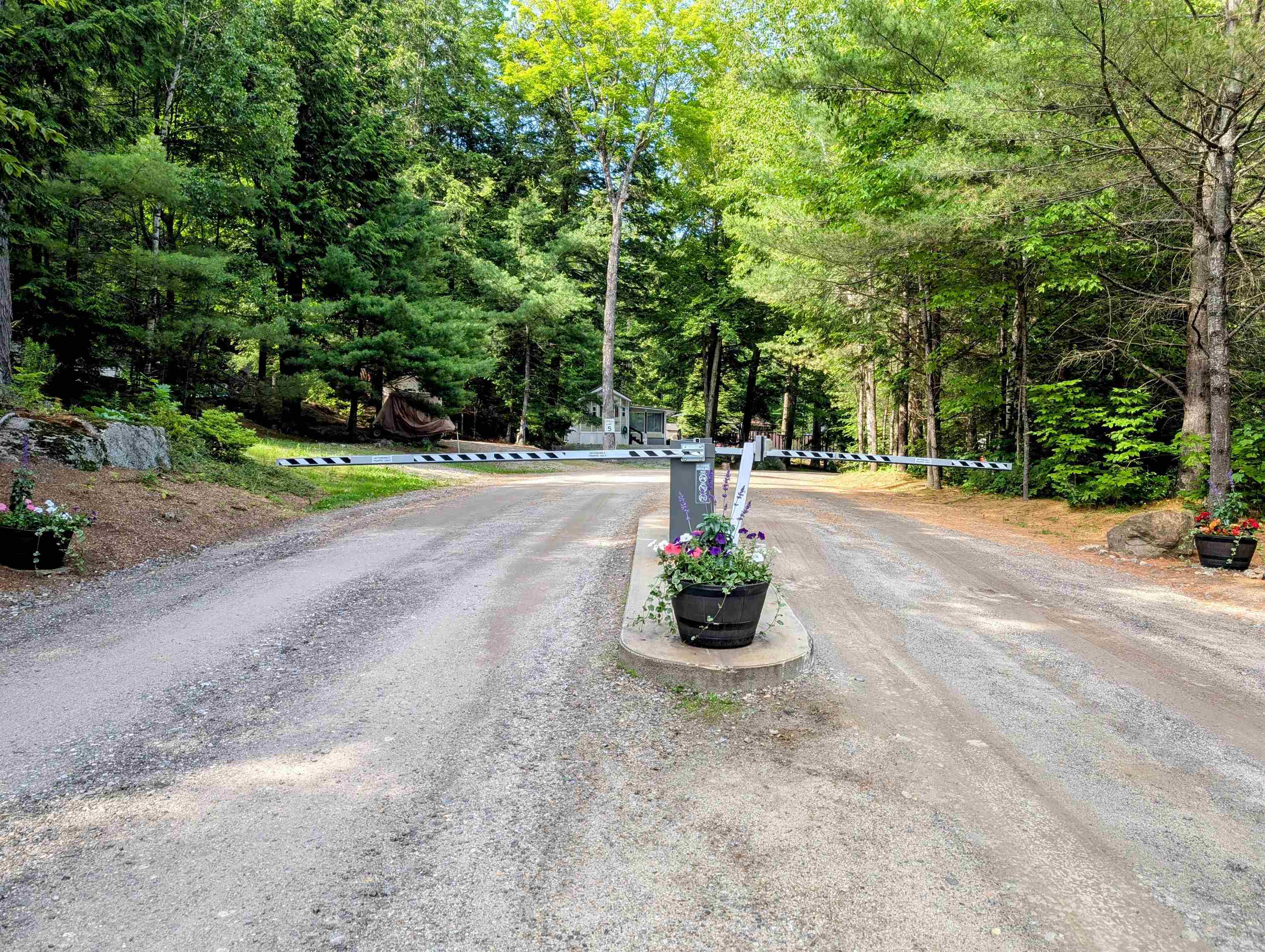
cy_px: 476
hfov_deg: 71.5
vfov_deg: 56.9
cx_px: 632
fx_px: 878
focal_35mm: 24
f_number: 1.68
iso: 19
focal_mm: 6.9
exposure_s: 1/169
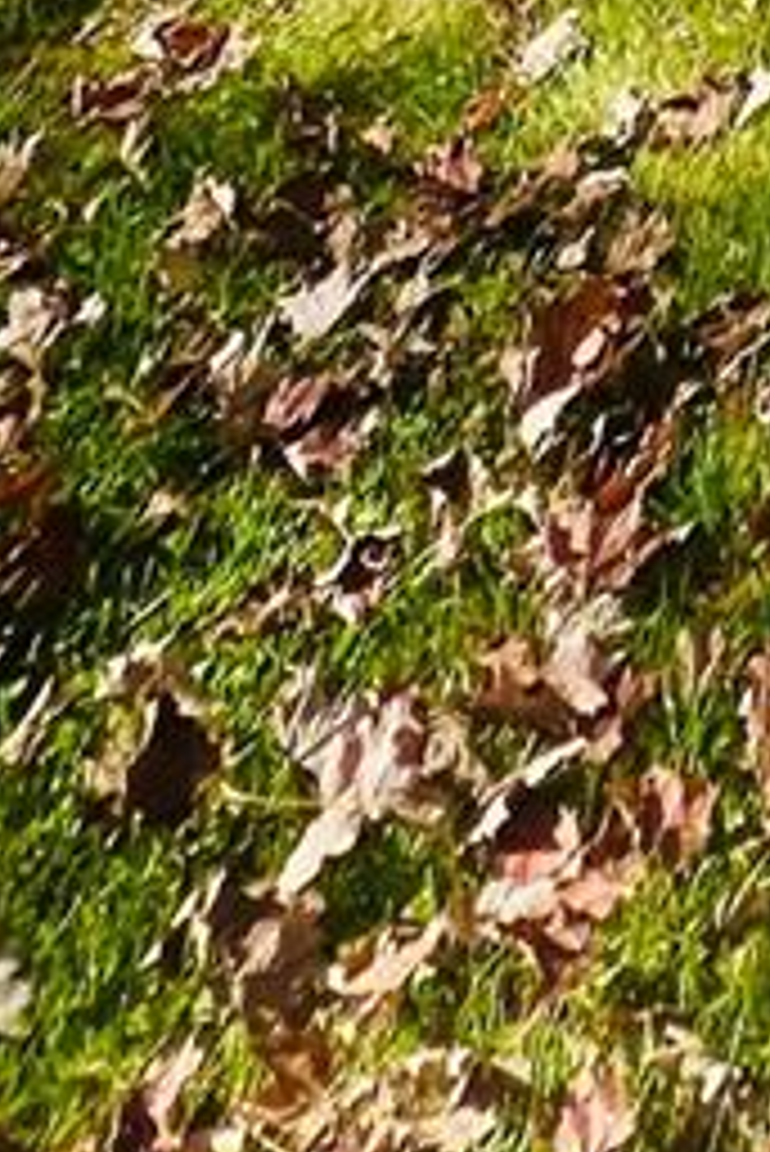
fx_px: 2595
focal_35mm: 81
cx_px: 1684
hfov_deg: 13.6
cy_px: -1670
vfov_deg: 14.6
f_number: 1.8
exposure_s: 1/582
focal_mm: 1.57
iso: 32
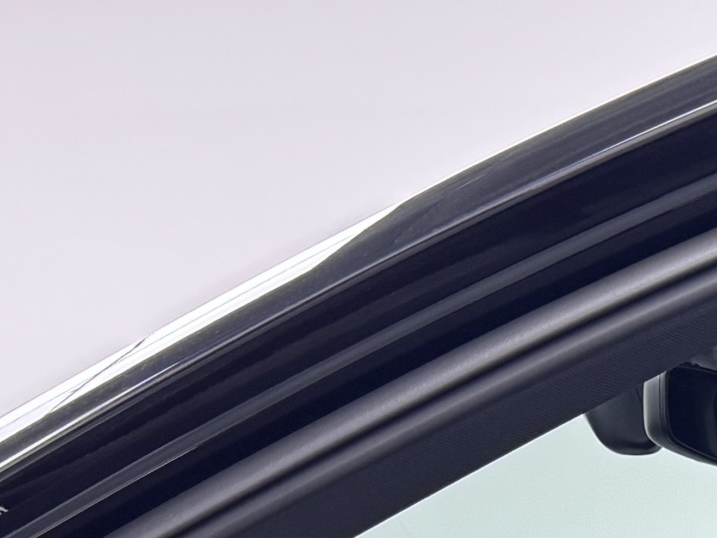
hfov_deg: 18.0
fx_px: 2155
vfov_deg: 12.4
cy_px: 1113
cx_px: 838
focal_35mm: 104
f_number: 1.78
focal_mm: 6.76
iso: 200
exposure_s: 1/100
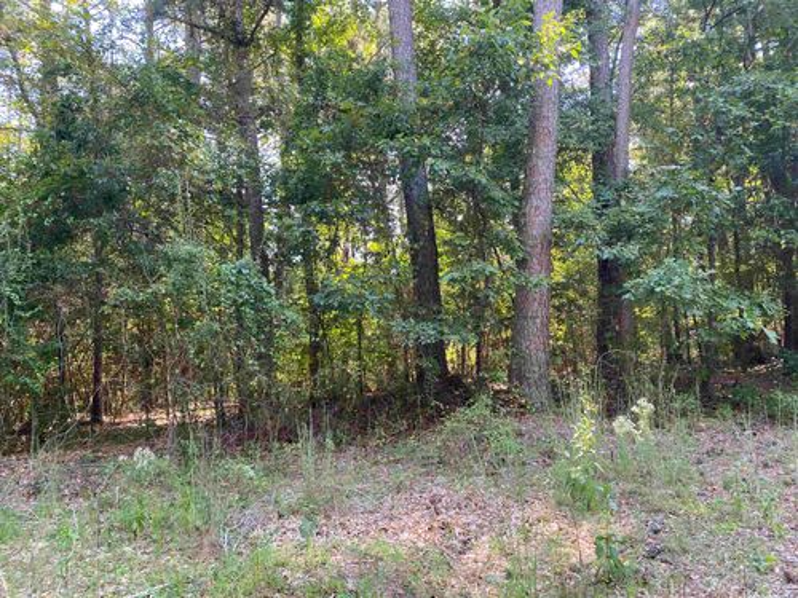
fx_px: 599
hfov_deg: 67.3
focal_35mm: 26
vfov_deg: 53.1
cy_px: 299
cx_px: 399
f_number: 1.8
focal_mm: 4.25
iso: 80
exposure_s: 1/121
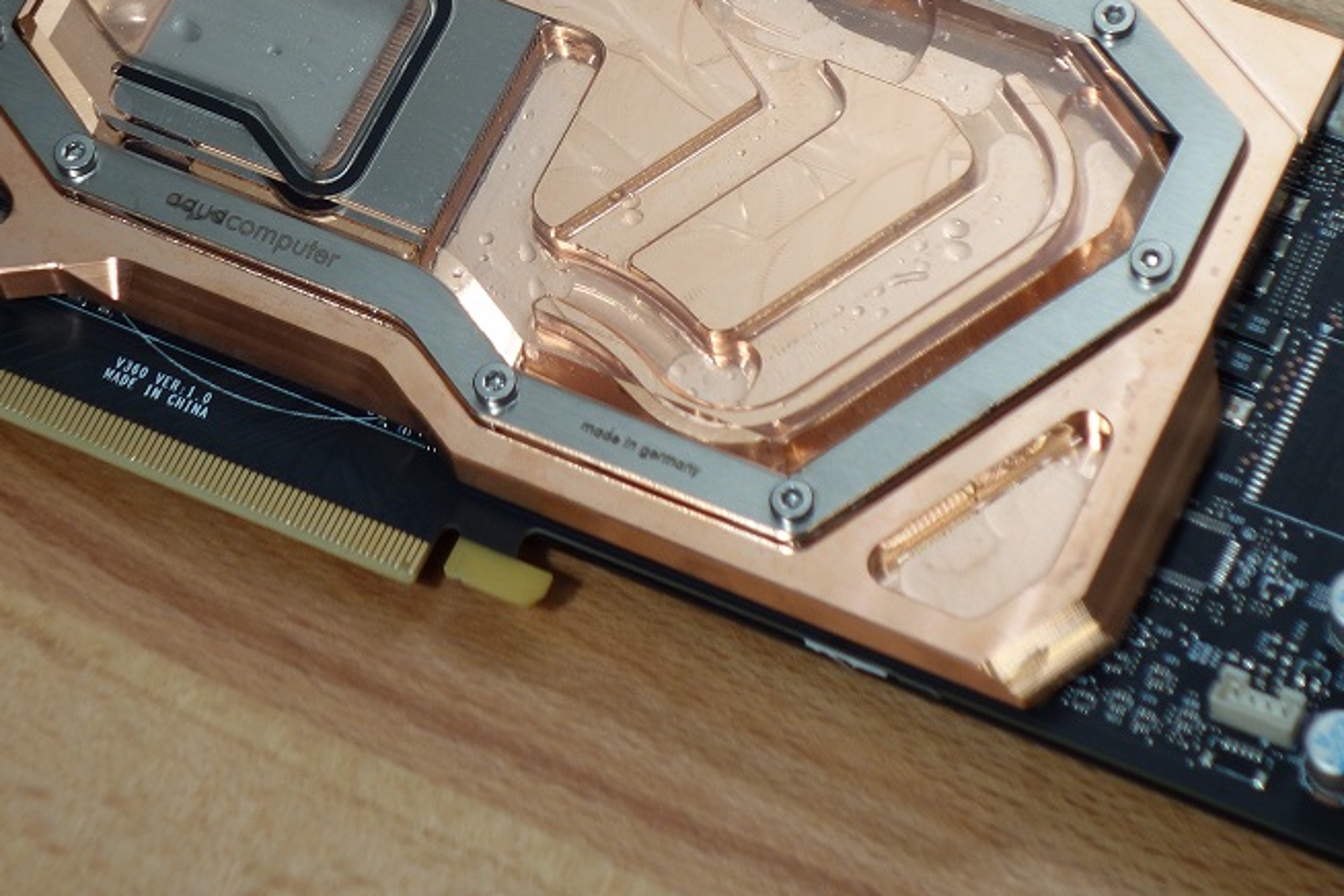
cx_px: 487
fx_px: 6010
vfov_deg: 8.5
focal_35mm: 161
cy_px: 18
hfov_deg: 12.7
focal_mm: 28.5
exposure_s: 1/80
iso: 200
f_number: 4
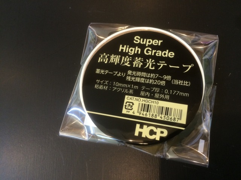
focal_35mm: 29
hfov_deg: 61.7
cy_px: 90
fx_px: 202
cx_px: 120
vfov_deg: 48.2
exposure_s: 1/30
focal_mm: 4.15
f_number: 2.2
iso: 160
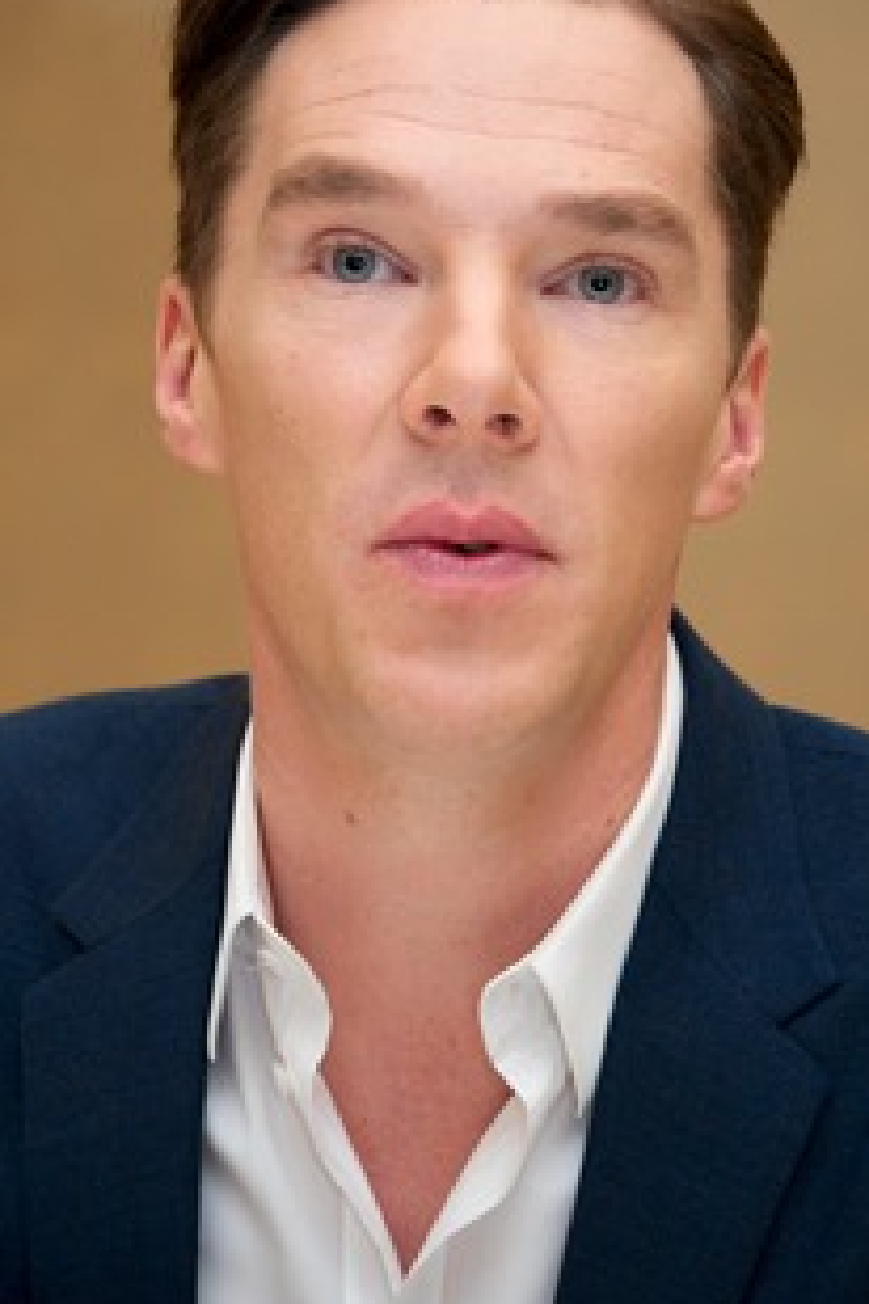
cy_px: 544
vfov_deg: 8.0
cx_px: 494
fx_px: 9377
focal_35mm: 259
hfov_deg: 5.3
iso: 1250
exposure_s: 1/60
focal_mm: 200
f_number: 5.6
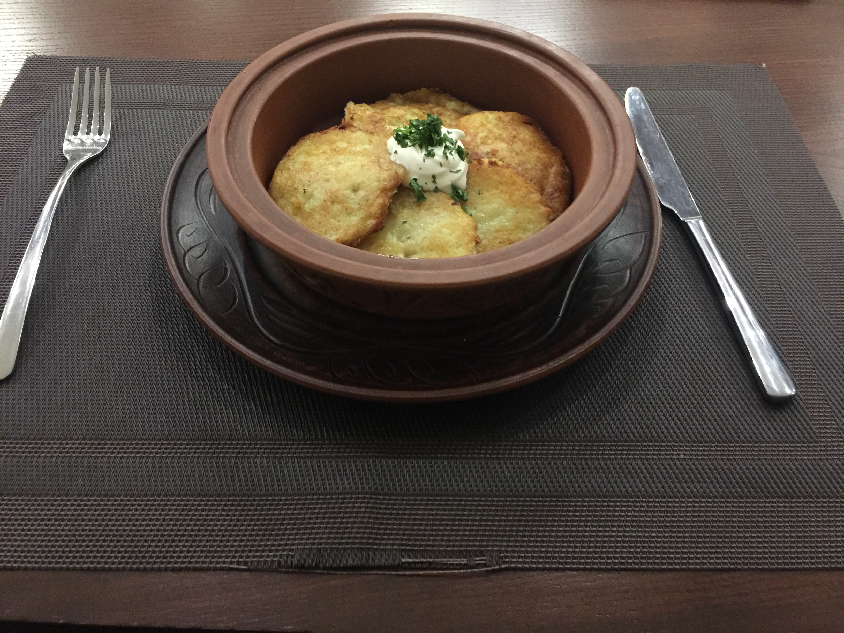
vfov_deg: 48.2
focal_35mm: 29
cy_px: 316
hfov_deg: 61.7
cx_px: 422
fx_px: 707
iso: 200
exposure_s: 1/8
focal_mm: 4.15
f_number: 2.2
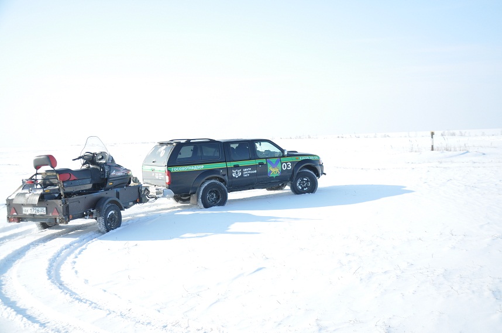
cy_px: 166
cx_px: 251
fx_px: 522
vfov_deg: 35.4
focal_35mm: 38
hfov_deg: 51.3
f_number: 10
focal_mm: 25
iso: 400
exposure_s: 1/400
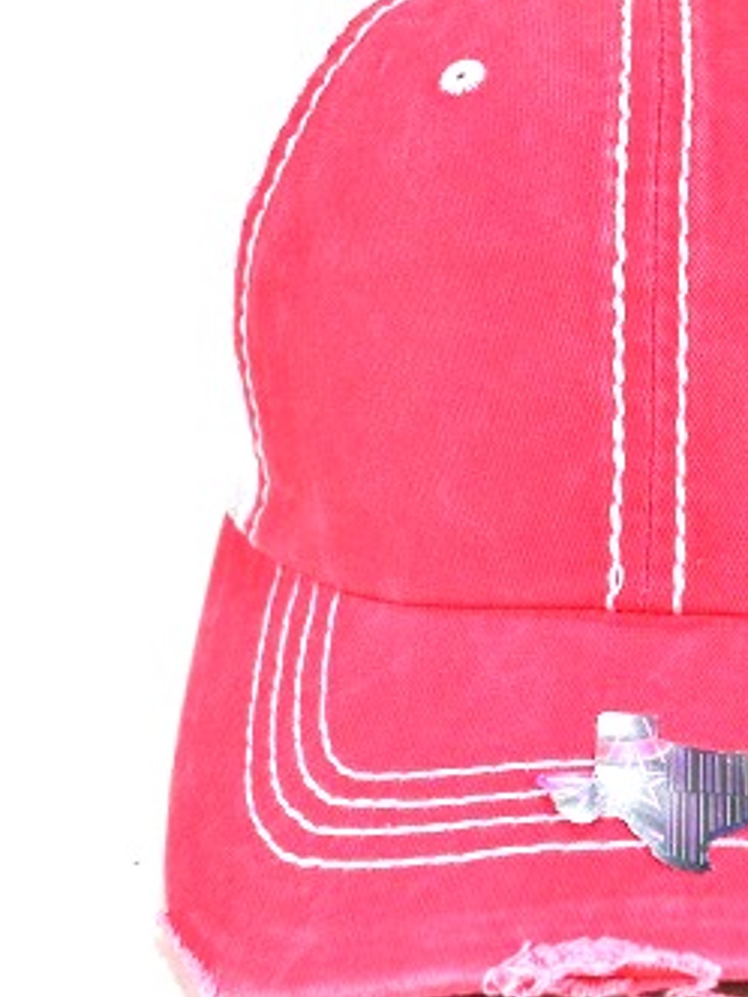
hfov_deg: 21.6
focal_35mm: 67
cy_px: 450
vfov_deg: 29.0
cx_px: 637
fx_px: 1930
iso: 200
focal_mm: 24
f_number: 7.1
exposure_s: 1/200
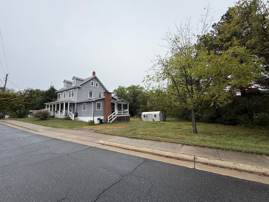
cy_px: 101
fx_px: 109
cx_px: 134
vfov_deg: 85.7
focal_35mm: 14
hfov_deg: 102.1
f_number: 2.2
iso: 50
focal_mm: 2.22
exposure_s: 1/820
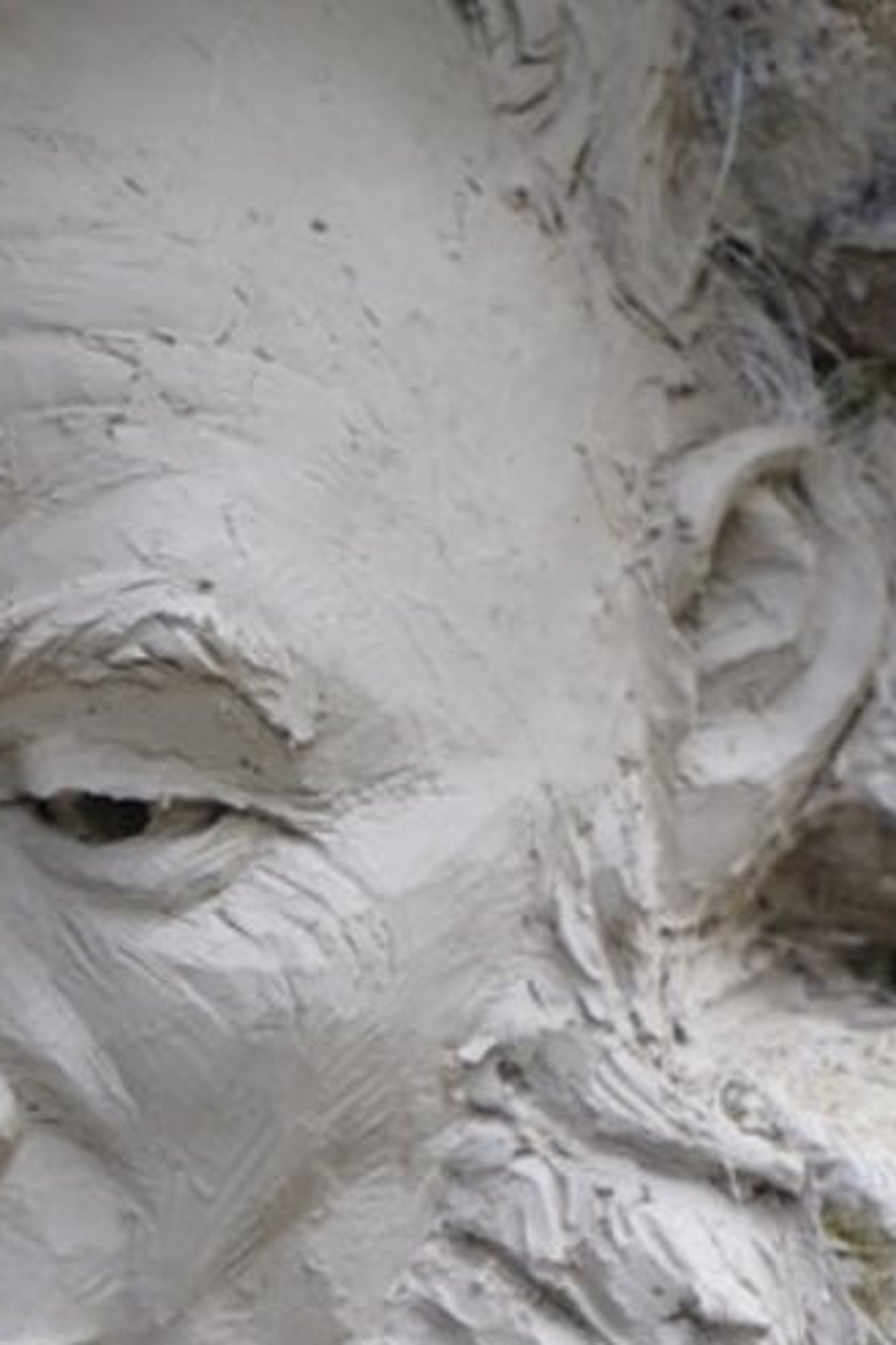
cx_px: 57
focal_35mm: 255
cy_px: 686
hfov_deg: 5.4
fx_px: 9526
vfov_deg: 8.1
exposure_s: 1/160
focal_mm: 70
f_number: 5.6
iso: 800
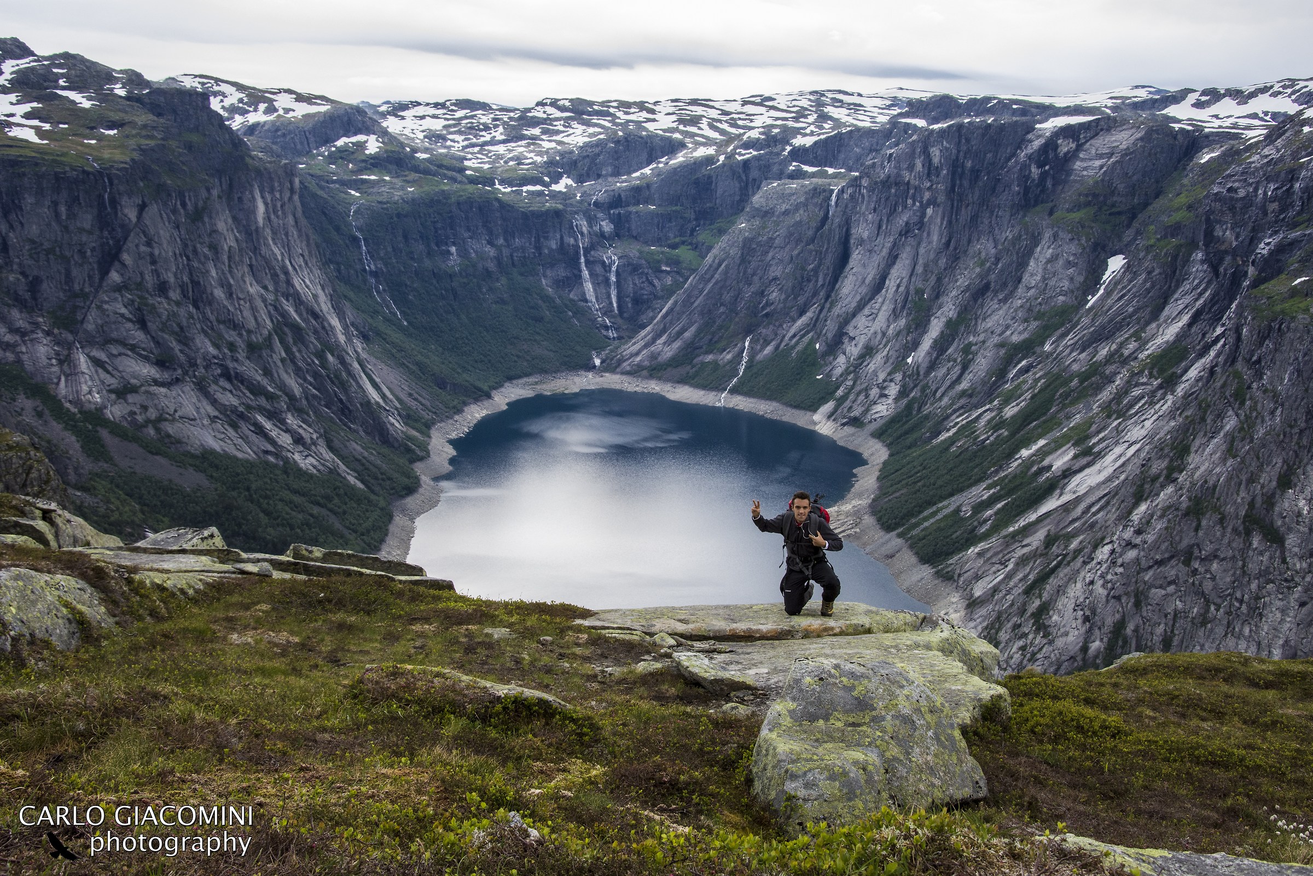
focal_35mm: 39
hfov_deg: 49.6
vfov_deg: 34.2
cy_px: 438
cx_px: 656
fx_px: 1422
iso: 800
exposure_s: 1/320
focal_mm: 26
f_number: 10
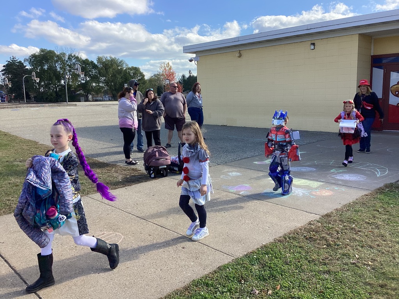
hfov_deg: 58.4
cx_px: 200
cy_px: 150
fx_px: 357
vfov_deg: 45.4
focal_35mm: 31
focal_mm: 3.3
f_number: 2.4
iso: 25
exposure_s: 1/604
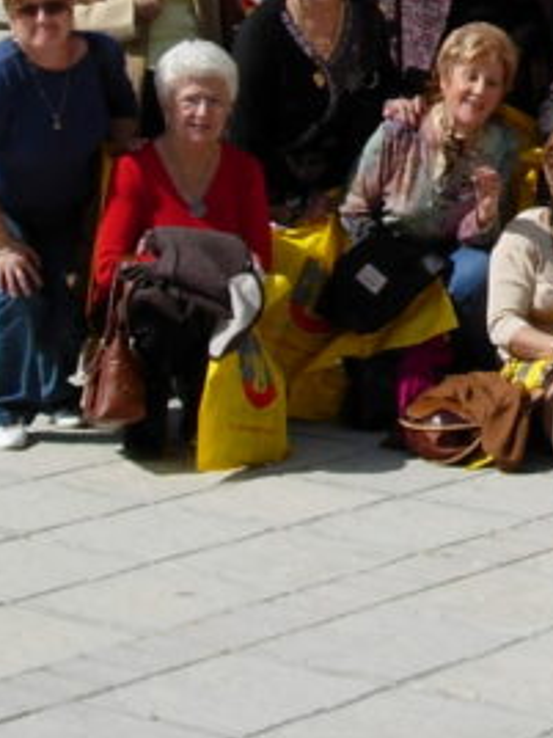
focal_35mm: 136
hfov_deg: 10.4
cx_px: 902
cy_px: 41
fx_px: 2897
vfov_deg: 14.3
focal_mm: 7.8
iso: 79
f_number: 4.8
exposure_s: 1/1085
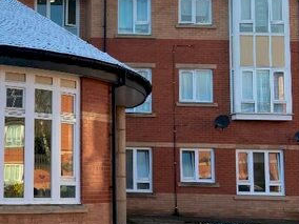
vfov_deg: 22.9
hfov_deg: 27.9
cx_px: -19
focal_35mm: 64
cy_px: 127
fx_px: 553
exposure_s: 1/942
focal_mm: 4.25
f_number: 1.8
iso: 32
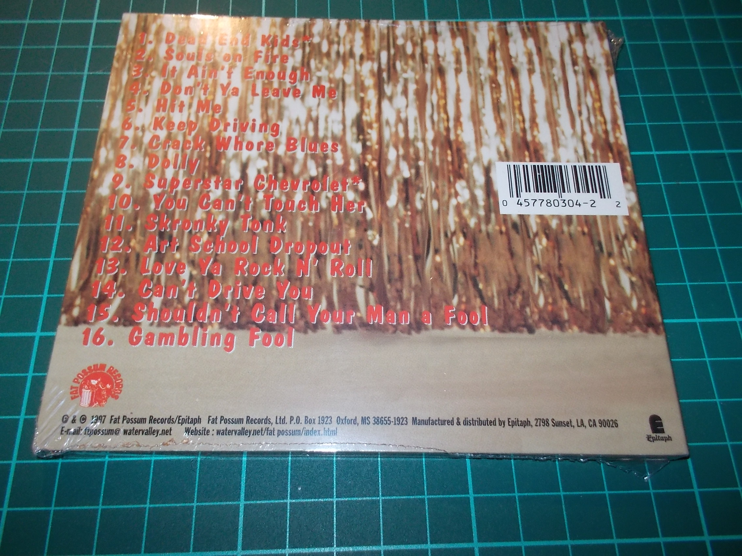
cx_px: 371
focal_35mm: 29
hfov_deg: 61.7
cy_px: 278
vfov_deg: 48.2
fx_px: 622
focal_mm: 4.1
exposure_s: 1/30
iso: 200
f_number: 3.3
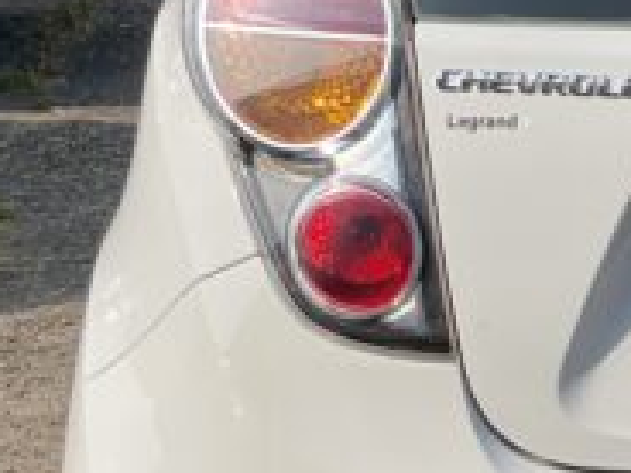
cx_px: 1025
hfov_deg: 8.5
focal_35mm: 226
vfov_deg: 6.6
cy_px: 219
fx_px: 4120
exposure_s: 1/2398
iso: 32
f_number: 2
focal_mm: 6
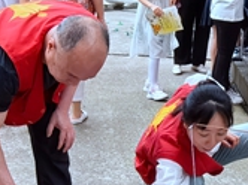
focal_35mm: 85
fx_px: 608
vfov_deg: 17.3
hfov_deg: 22.4
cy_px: 115
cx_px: 229
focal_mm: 1.95
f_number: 2.2
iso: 50
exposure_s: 1/138
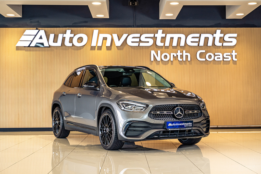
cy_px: 87
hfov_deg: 33.4
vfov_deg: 22.6
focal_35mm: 60
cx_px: 130
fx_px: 435
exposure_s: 1/160
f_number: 4
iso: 640
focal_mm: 60
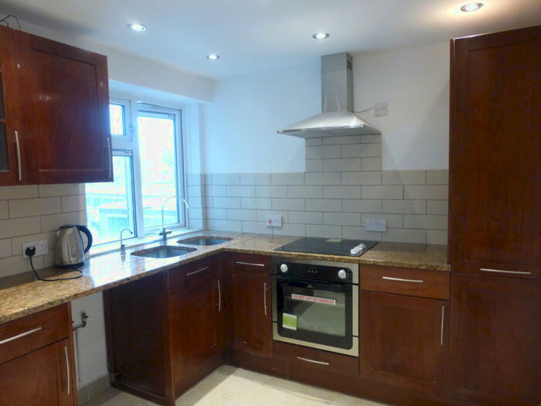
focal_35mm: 24
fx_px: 375
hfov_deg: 71.6
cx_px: 270
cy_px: 203
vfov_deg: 56.8
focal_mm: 4.3
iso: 400
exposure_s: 1/40
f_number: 3.3
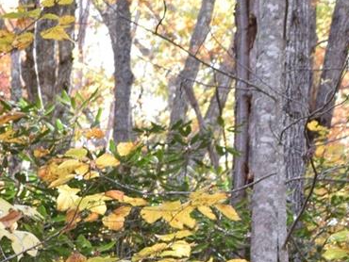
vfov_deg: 4.5
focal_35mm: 329
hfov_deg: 6.0
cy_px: 342
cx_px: -122
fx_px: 3319
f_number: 5.6
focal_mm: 55
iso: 800
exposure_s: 1/125
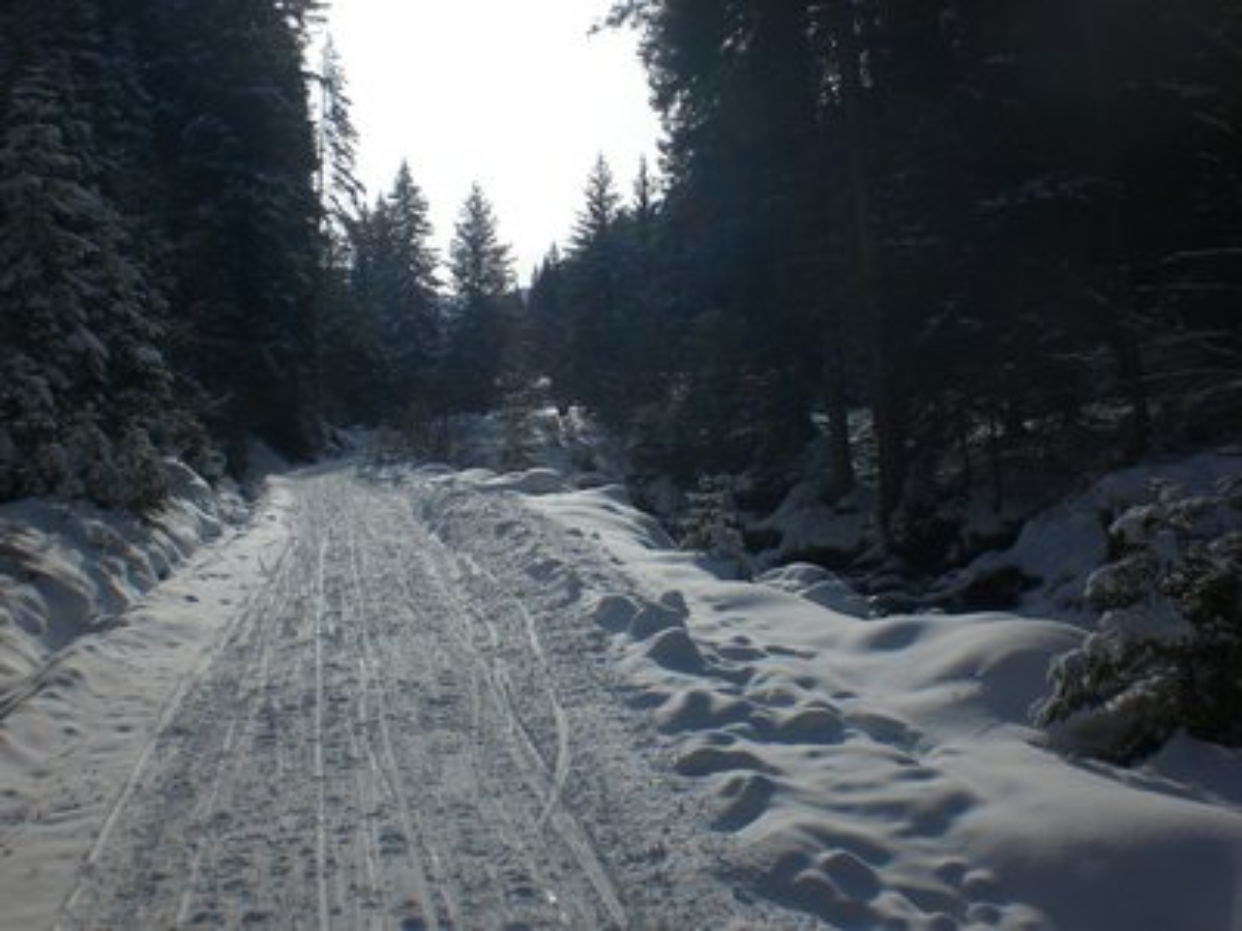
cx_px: 621
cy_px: 466
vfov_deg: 37.7
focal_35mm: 38
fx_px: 1363
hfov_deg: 49.0
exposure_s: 1/1600
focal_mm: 6.3
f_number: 4.4
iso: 50
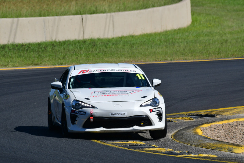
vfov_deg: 1.8
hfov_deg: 2.7
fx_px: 5085
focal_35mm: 750
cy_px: 82
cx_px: 122
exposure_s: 1/640
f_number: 11
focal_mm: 500
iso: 320
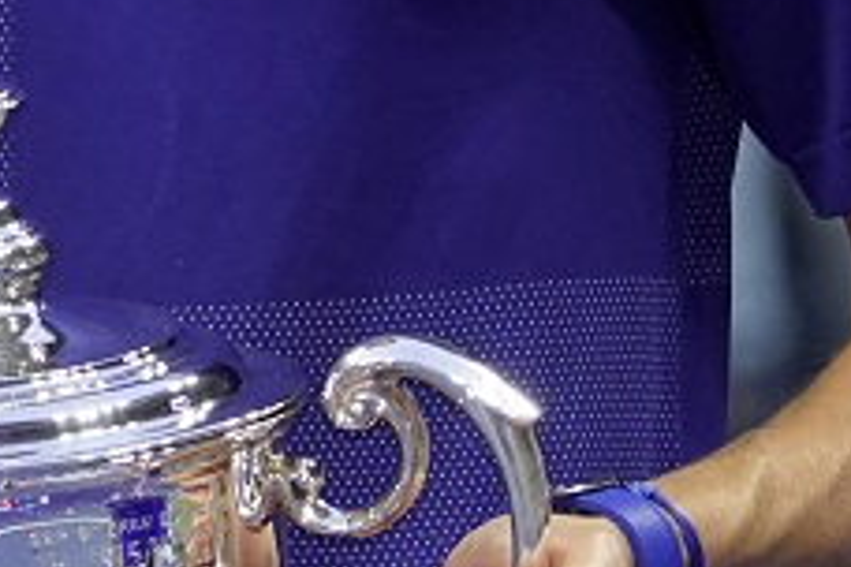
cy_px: -119
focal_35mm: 1398
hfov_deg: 1.5
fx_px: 33045
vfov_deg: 1.0
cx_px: -534
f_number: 5.6
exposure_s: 1/485
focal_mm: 266
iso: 3200
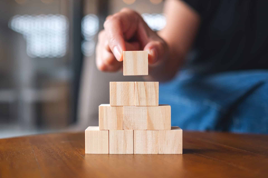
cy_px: 89
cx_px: 134
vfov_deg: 37.9
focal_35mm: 35
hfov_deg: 54.4
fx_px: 261
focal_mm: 23
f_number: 2
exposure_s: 1/180
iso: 200
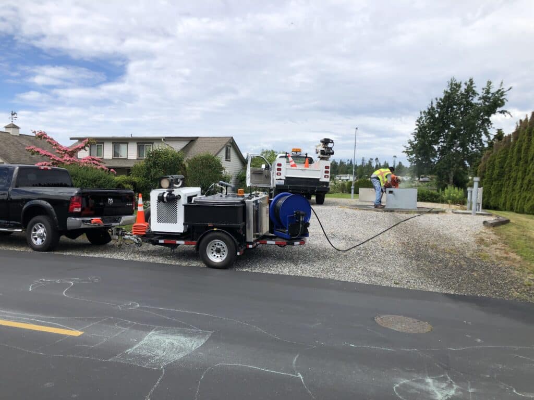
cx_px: 267
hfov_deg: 63.4
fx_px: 432
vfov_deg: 49.7
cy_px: 200
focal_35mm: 28
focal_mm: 3.99
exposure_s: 1/2288
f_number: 1.8
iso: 20
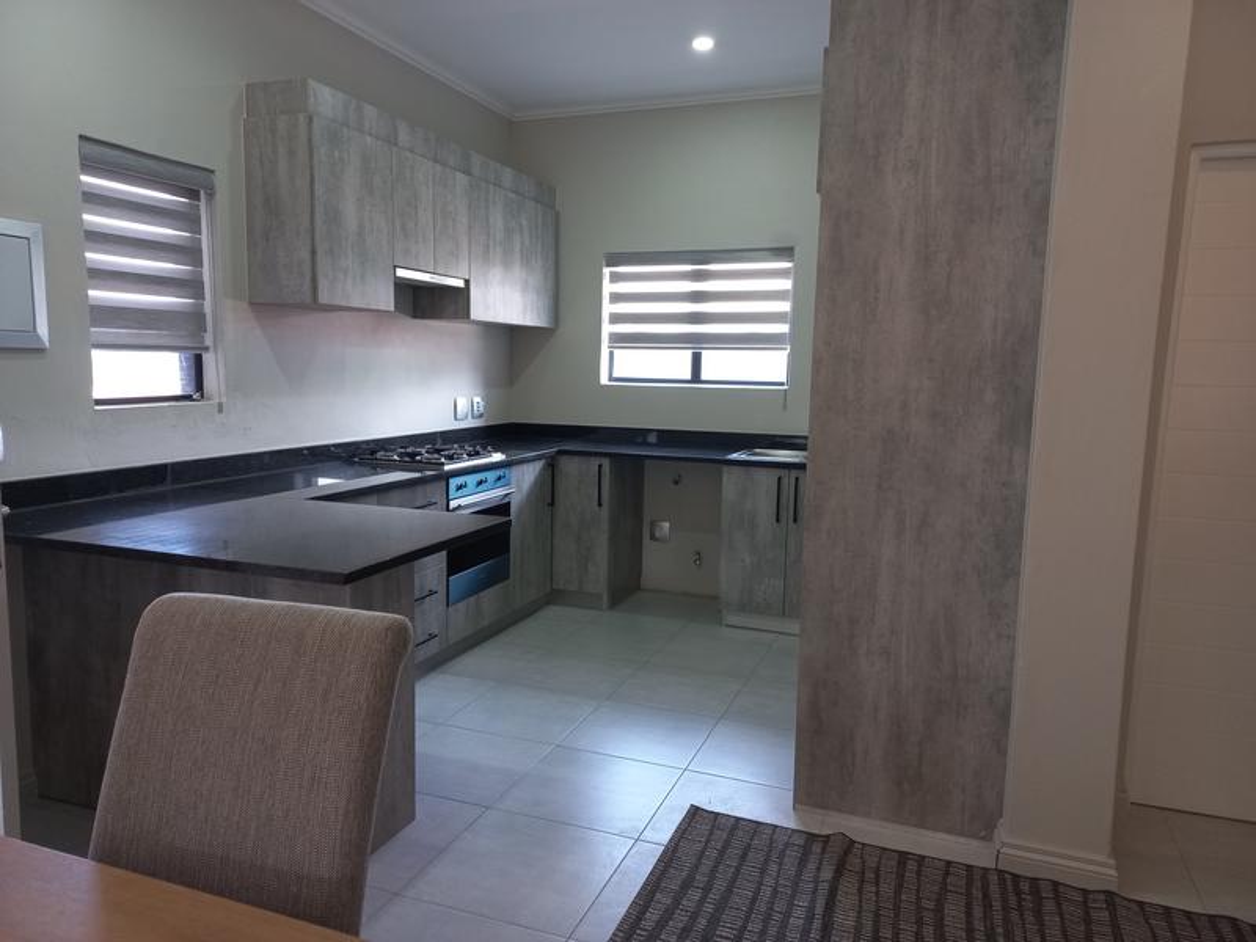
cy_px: 471
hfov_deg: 69.4
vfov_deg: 54.9
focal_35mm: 25
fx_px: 907
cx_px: 628
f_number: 1.8
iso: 200
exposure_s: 1/50
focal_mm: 4.6
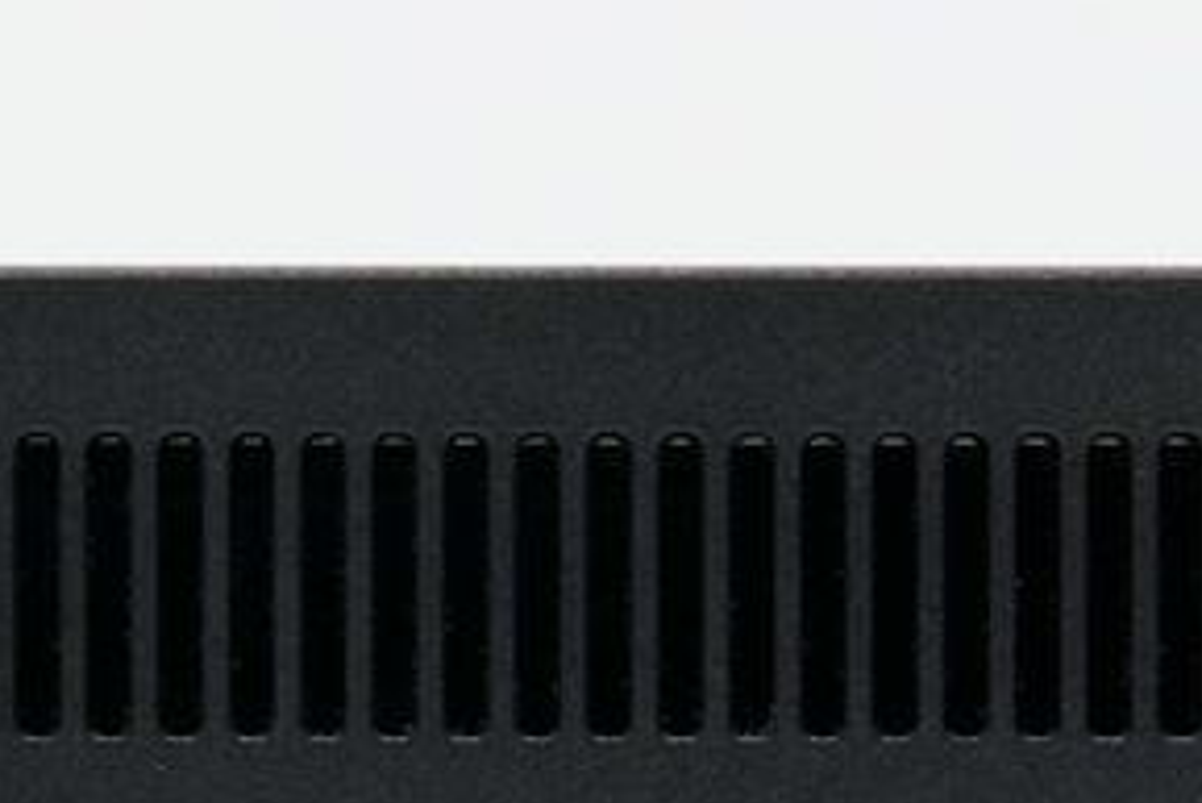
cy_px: 782
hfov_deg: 6.2
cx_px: 462
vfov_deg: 4.1
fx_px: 11157
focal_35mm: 334
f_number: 18
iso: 1600
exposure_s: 1/25
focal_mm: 105
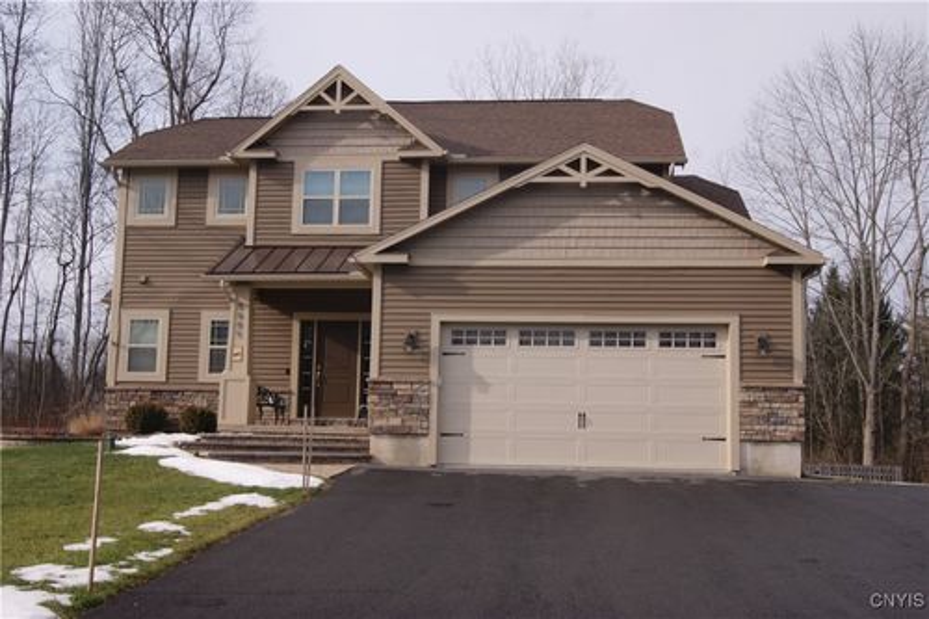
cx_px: 464
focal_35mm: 42
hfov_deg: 46.4
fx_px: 1083
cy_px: 310
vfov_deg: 31.9
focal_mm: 28
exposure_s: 1/100
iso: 100
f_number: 11
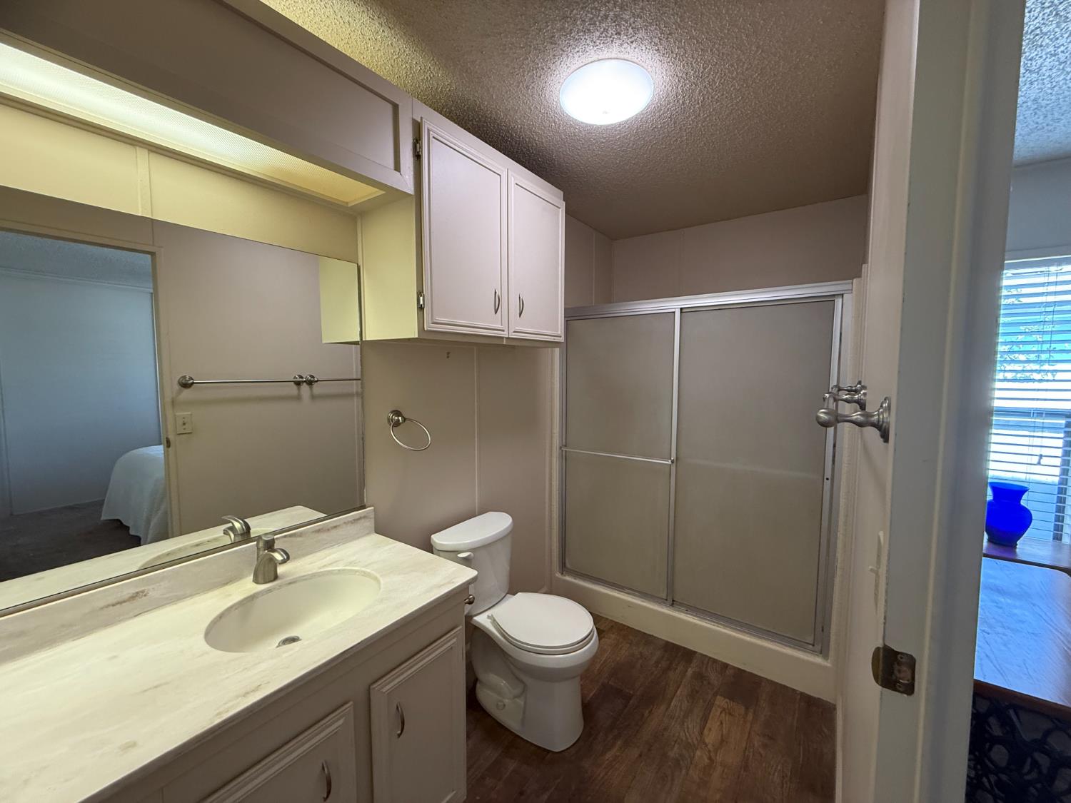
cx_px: 536
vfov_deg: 85.7
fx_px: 433
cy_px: 402
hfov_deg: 102.1
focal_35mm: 14
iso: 250
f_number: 2.2
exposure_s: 1/60
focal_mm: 2.22
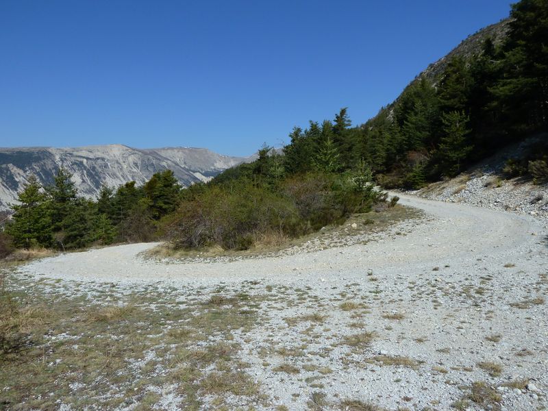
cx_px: 274
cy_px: 206
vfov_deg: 54.9
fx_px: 396
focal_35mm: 25
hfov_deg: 69.4
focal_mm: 4.1
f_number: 5.6
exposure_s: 1/500
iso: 80
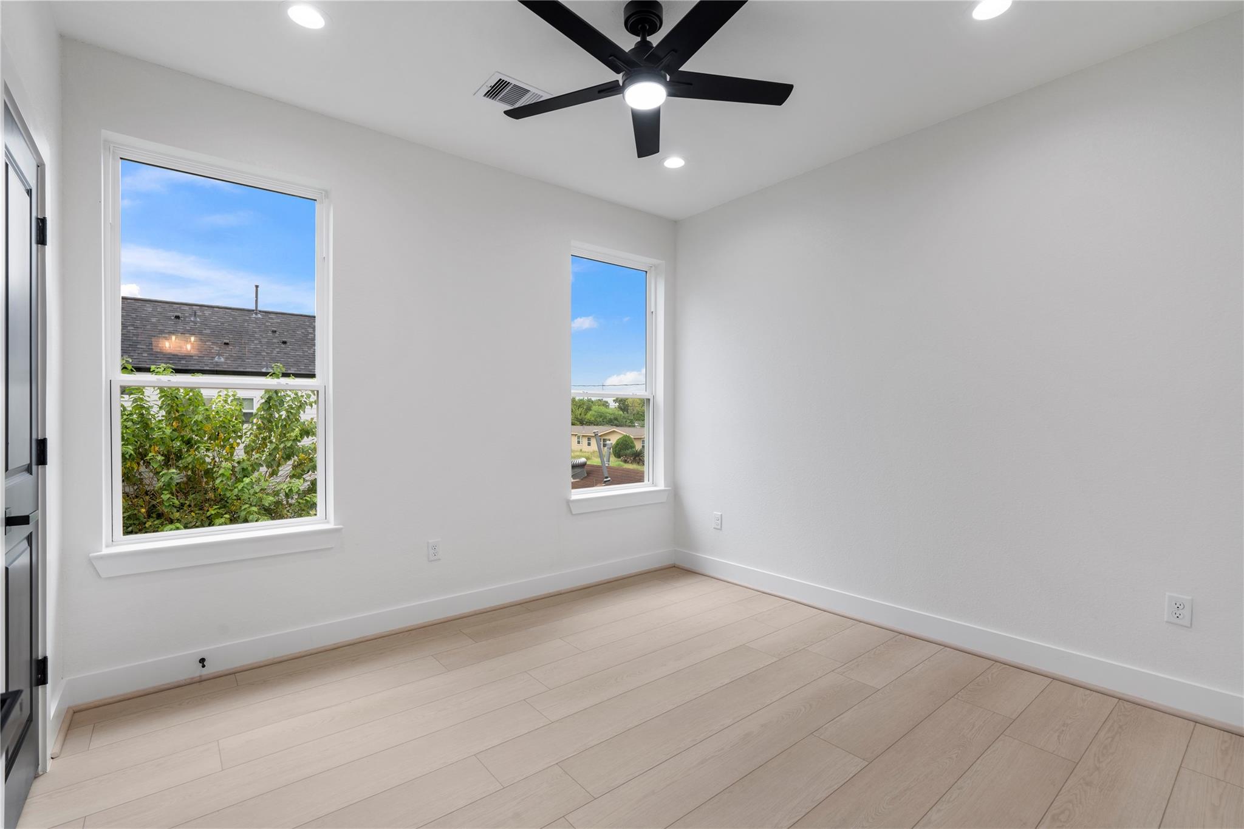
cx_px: 622
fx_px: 553
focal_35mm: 16
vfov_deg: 73.7
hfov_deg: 96.7
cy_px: 414
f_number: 9
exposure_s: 1/3
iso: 200
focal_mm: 16
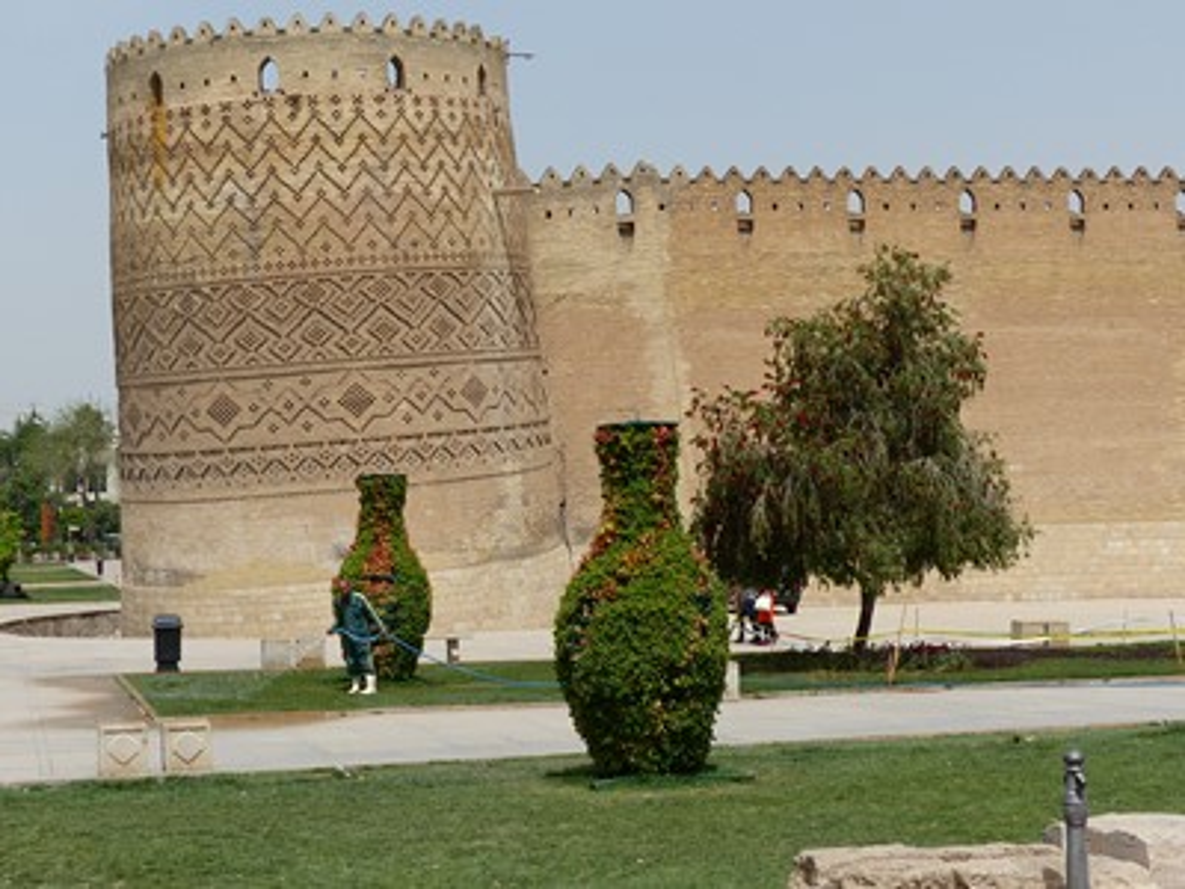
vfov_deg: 24.8
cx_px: 592
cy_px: 444
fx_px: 2020
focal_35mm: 59
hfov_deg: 32.7
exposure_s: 1/1600
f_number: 4
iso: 100
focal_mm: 10.5
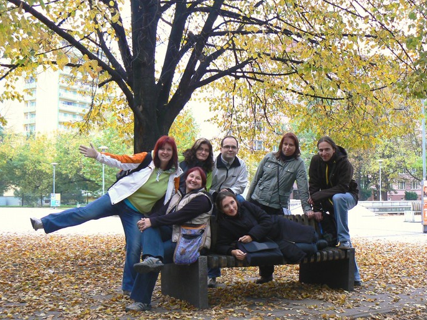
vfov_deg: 34.3
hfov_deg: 44.7
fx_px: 518
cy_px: 171
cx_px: 241
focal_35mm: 42
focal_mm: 6
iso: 80
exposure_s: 1/50
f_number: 2.8
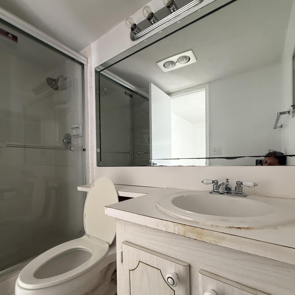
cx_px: 148
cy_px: 164
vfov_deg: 83.7
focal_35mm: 17
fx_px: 164
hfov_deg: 84.0
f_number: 2.2
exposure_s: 1/30
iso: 250
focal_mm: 2.22
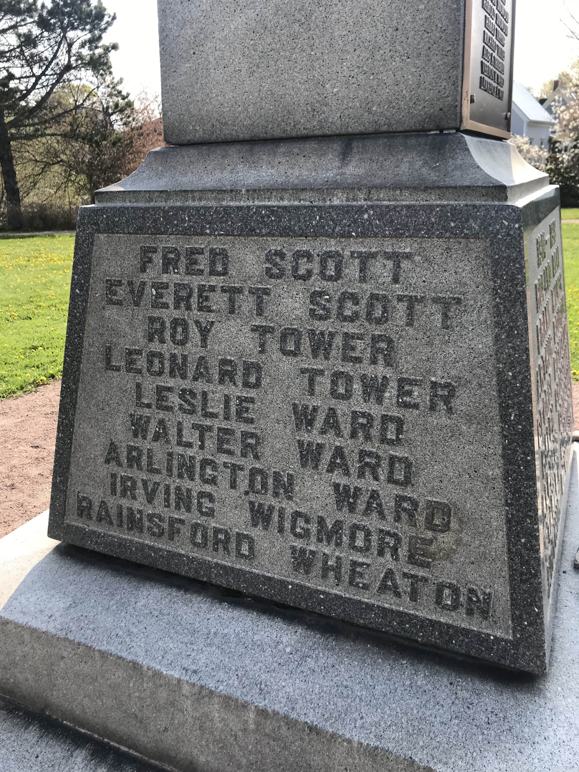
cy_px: 386
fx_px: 624
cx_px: 290
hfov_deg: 49.7
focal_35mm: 28
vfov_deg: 63.4
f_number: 1.8
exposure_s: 1/660
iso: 20
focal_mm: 3.99
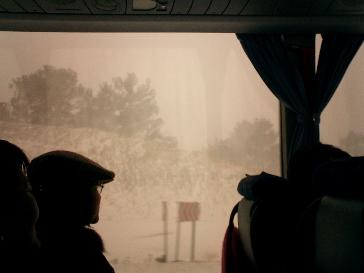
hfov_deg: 50.1
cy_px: 136
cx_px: 182
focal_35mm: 37
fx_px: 389
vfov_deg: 38.7
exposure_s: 1/80
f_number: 3.5
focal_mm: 5.6
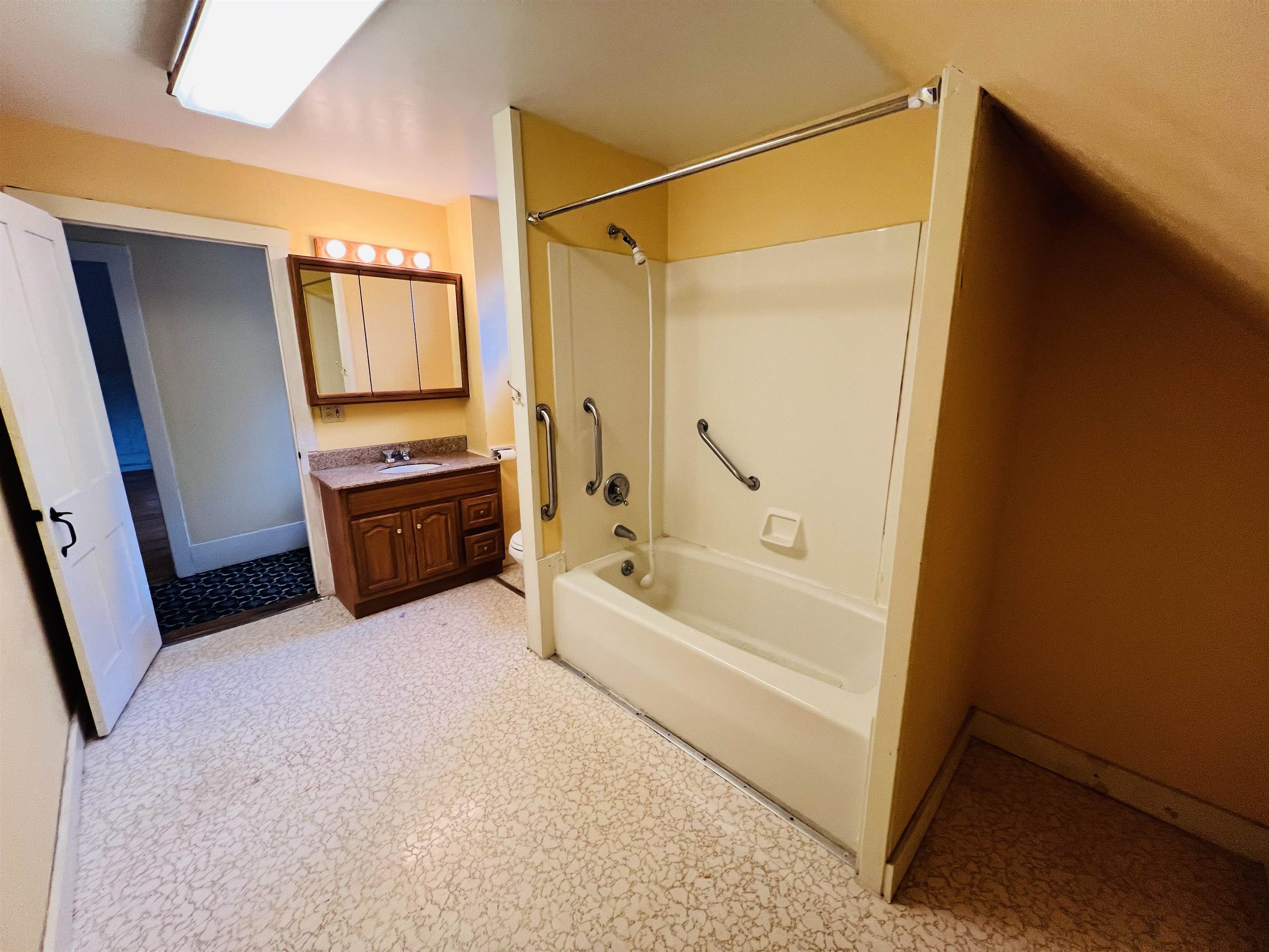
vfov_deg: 89.9
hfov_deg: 106.2
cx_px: 634
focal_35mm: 13
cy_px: 476
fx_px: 477
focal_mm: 1.57
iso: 250
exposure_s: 1/120
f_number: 1.8
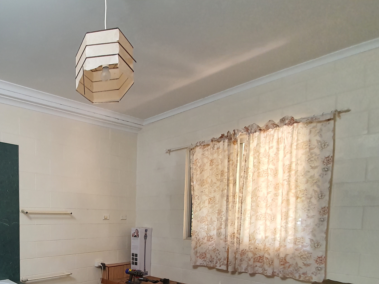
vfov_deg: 55.6
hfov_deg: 68.5
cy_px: 237
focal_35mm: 22
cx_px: 72
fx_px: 241
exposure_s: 1/50
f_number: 2.2
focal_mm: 1.8
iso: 320
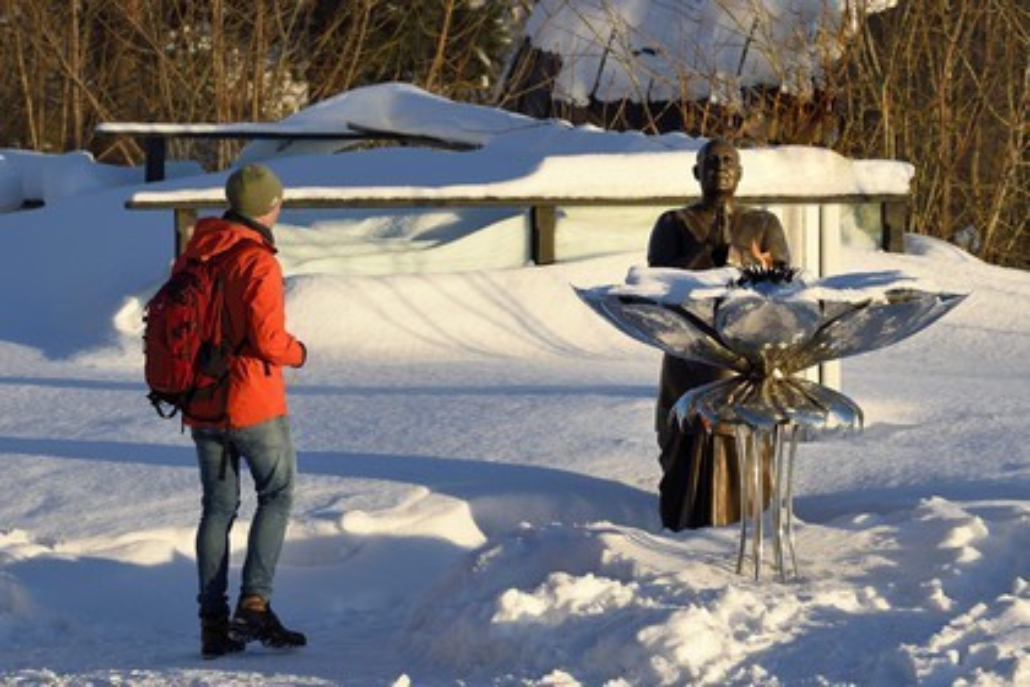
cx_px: 515
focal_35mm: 200
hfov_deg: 10.3
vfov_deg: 6.9
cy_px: 344
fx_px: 5722
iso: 200
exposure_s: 1/250
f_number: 9
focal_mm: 200
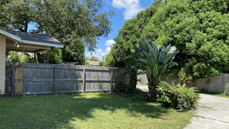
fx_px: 176
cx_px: 113
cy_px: 77
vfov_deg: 40.0
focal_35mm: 29
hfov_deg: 66.1
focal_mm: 4.25
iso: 32
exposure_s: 1/1193
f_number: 1.8
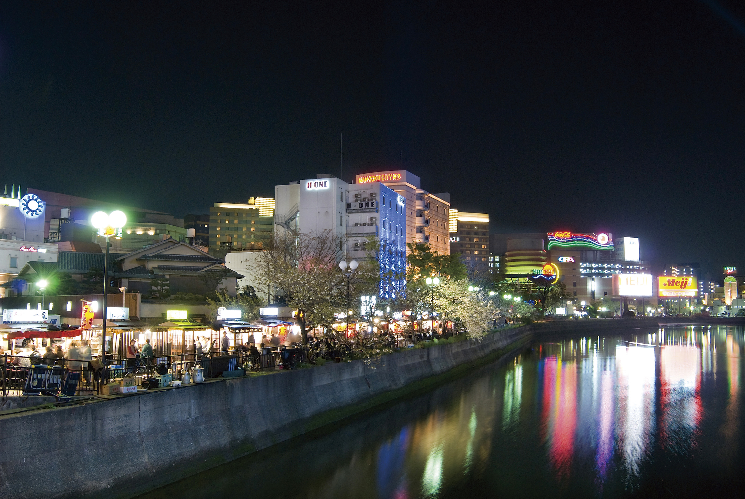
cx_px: 372
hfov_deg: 61.9
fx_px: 622
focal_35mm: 30
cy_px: 250
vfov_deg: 43.7
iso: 640
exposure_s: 1/2.5
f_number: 10
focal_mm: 20
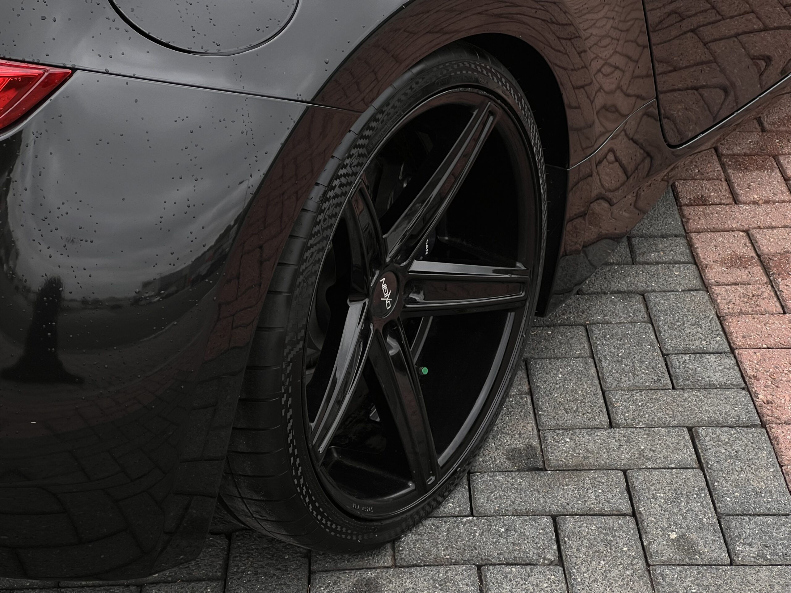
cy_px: 296
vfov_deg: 19.1
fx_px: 1760
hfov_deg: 25.3
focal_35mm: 77
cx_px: 396
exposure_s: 1/121
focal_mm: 9
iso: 32
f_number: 2.8
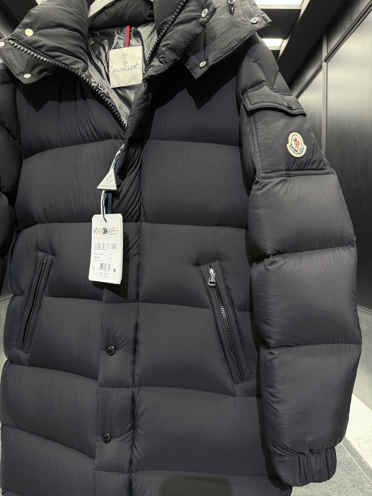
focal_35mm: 24
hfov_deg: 56.8
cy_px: 248
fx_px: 344
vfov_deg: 71.6
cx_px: 186
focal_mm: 6.76
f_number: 1.78
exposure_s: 1/50
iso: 125
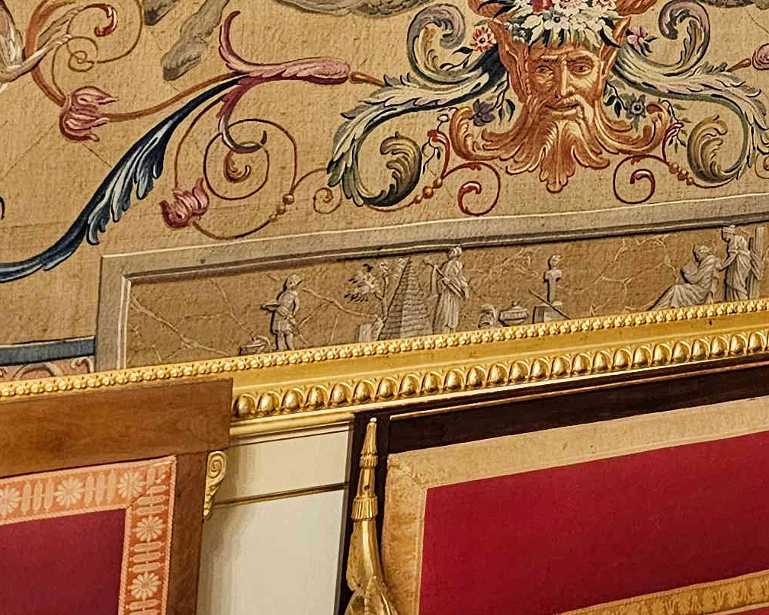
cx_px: 1357
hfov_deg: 17.6
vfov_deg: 15.4
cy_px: -399
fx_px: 2025
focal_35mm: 89
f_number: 1.7
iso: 640
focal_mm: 6.3
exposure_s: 1/50
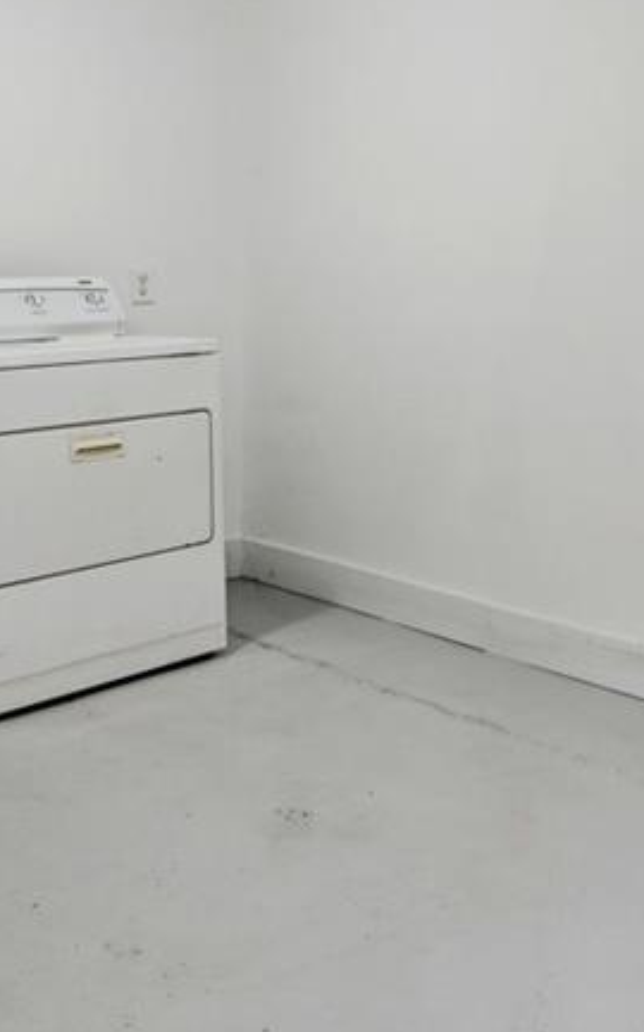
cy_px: 288
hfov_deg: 28.7
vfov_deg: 46.9
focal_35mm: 41
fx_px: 1153
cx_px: 682
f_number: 10
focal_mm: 11.4
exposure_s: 1/6
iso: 320
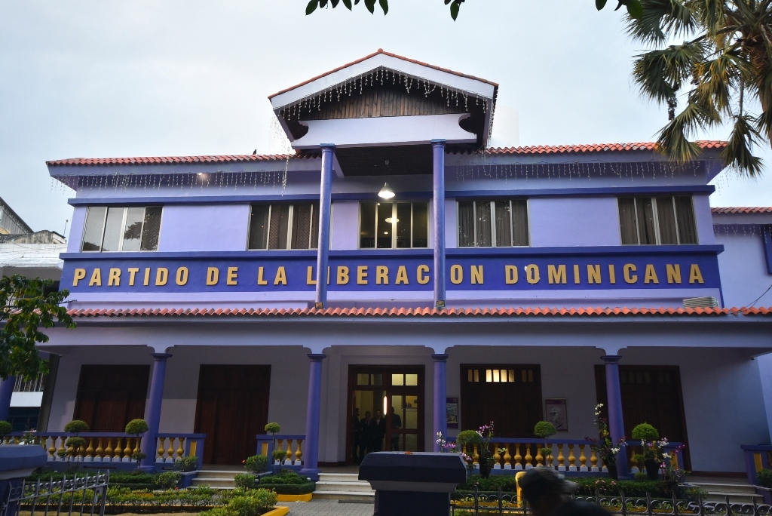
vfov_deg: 45.7
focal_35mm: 28
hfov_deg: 64.5
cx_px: 386
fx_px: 611
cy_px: 258
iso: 320
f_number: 5.6
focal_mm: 19
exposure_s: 1/40
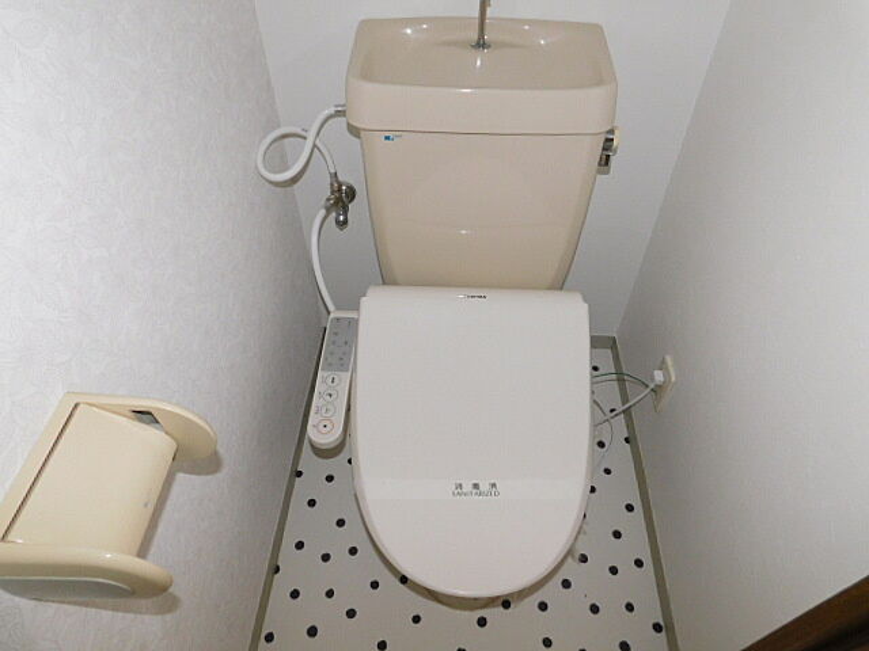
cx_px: 434
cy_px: 326
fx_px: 577
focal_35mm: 23
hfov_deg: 73.9
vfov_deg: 58.9
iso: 200
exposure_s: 1/30
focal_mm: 4
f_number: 3
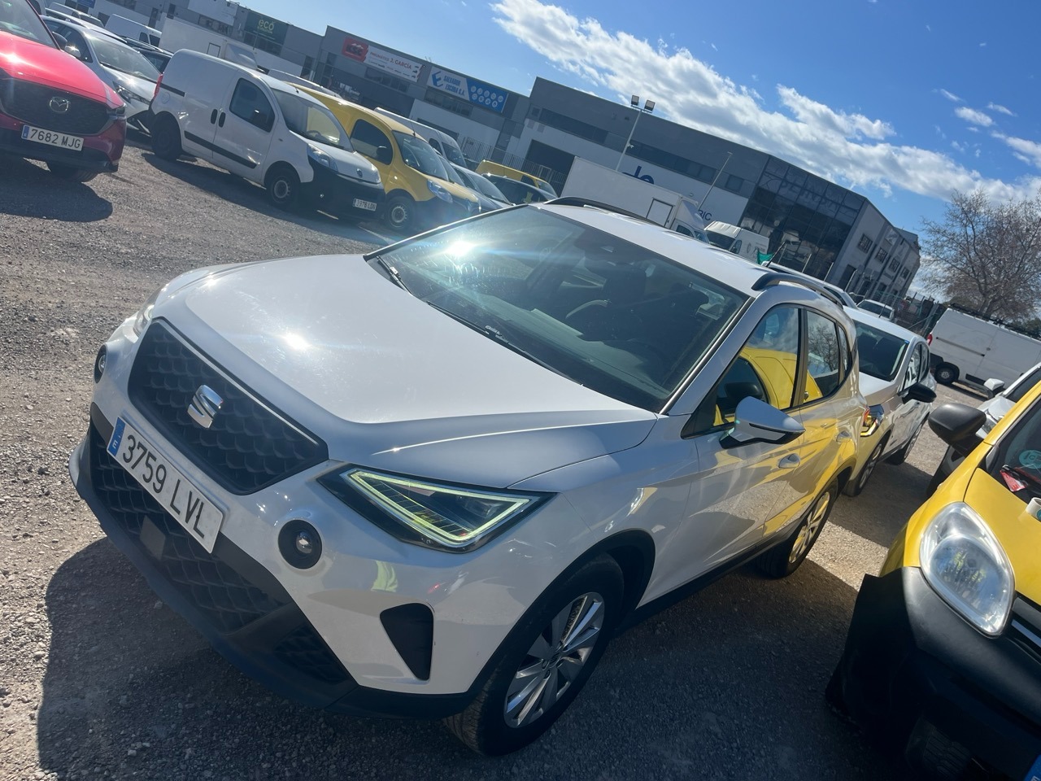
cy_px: 390
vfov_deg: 53.1
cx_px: 520
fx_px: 782
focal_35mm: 26
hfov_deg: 67.3
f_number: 1.6
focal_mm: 5.1
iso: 50
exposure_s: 1/5319
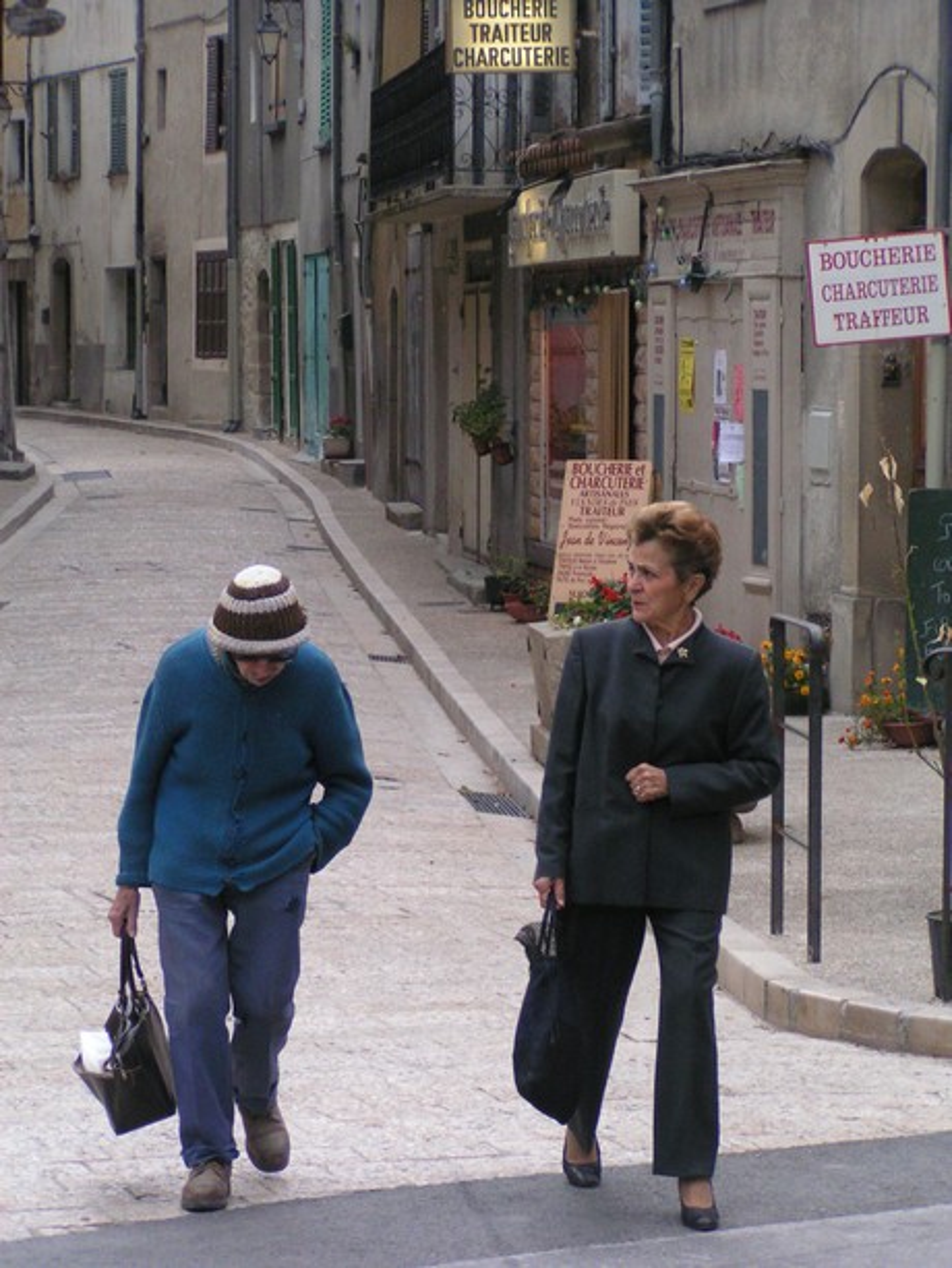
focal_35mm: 131
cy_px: 634
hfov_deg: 11.3
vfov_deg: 15.0
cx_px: 476
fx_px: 4802
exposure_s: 1/160
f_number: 3.5
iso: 200
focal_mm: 20
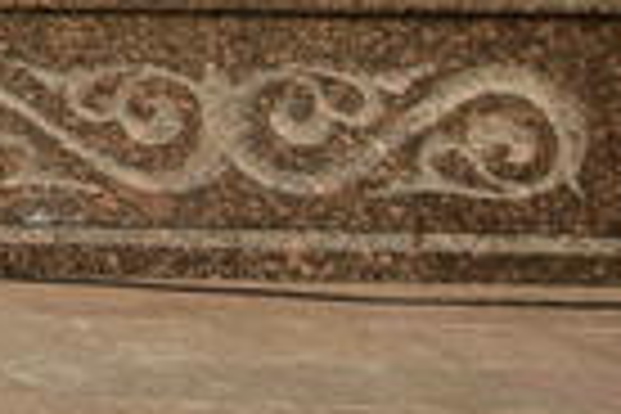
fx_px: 1949
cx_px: -1314
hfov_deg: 10.8
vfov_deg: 10.5
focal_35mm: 113
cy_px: -576
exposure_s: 1/100
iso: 100
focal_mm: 12
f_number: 11
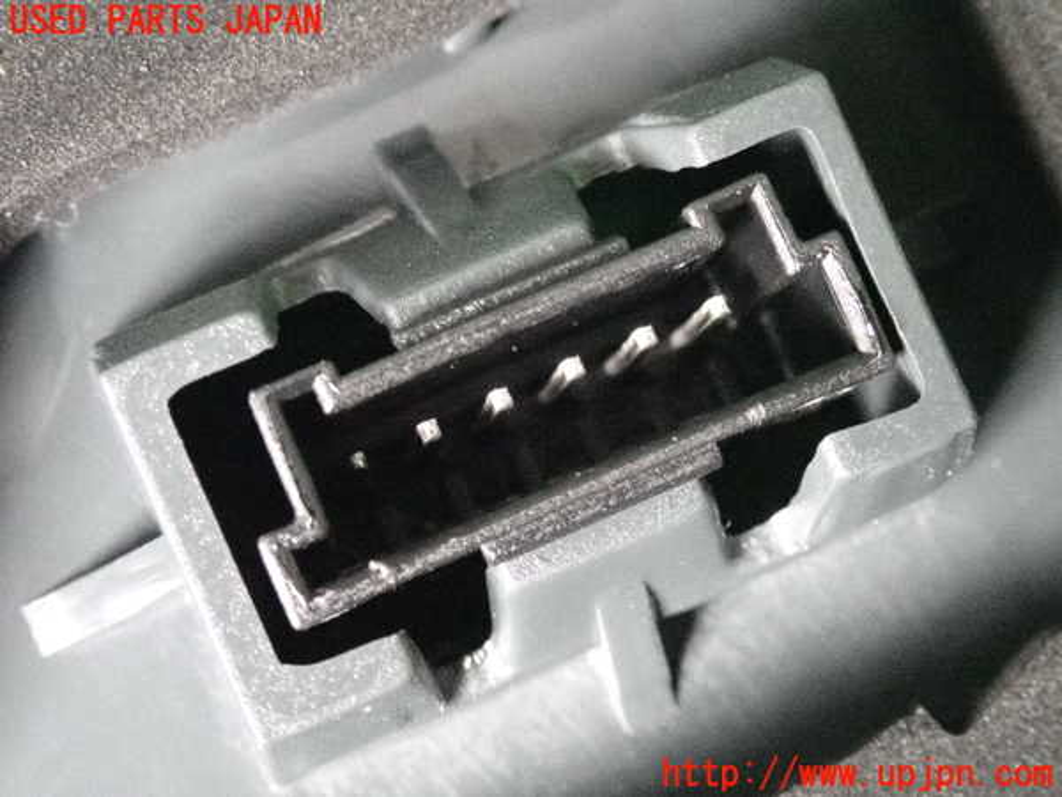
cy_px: 398
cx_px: 531
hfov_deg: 22.3
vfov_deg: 16.8
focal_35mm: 88
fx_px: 2700
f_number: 4.5
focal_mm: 15.66
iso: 8000
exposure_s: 1/125
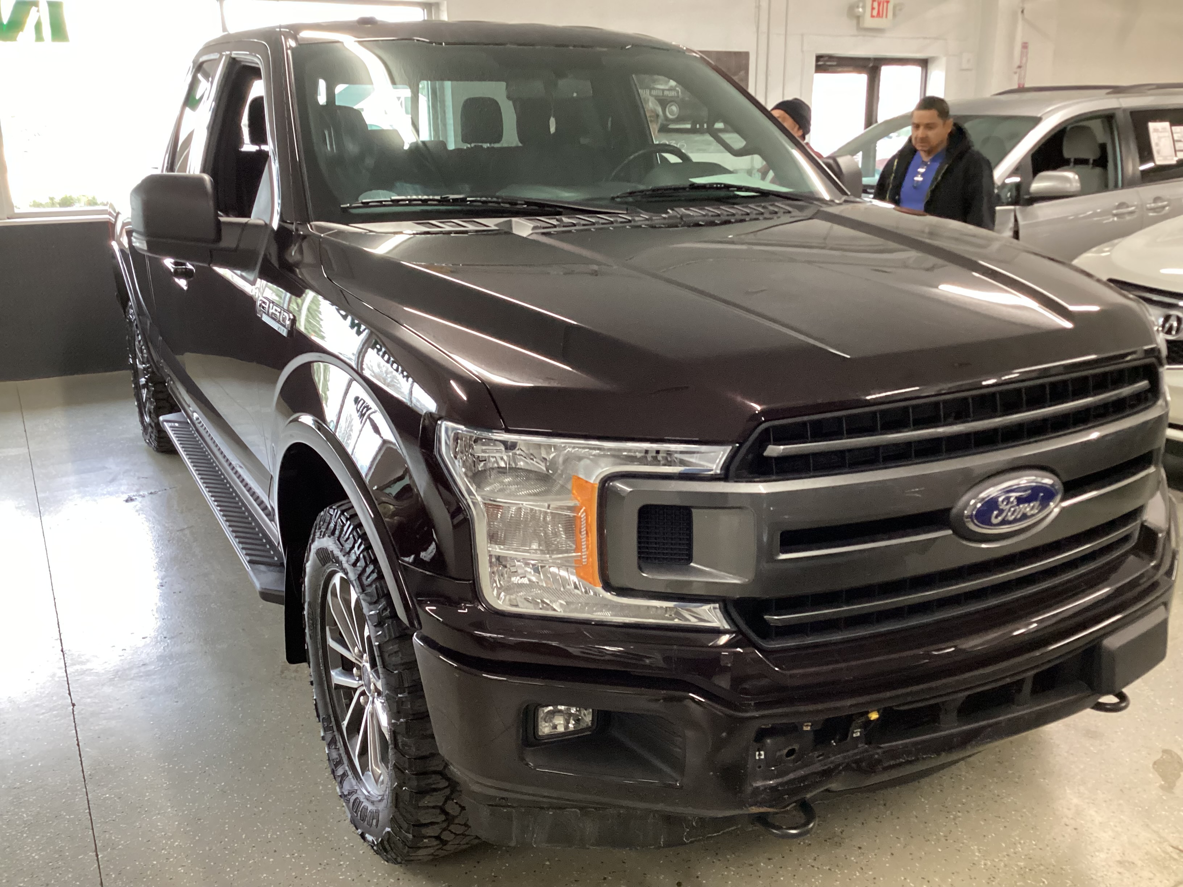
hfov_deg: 58.4
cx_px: 592
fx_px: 1059
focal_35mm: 31
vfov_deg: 45.4
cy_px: 444
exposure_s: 1/60
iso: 400
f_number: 2.4
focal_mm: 3.3
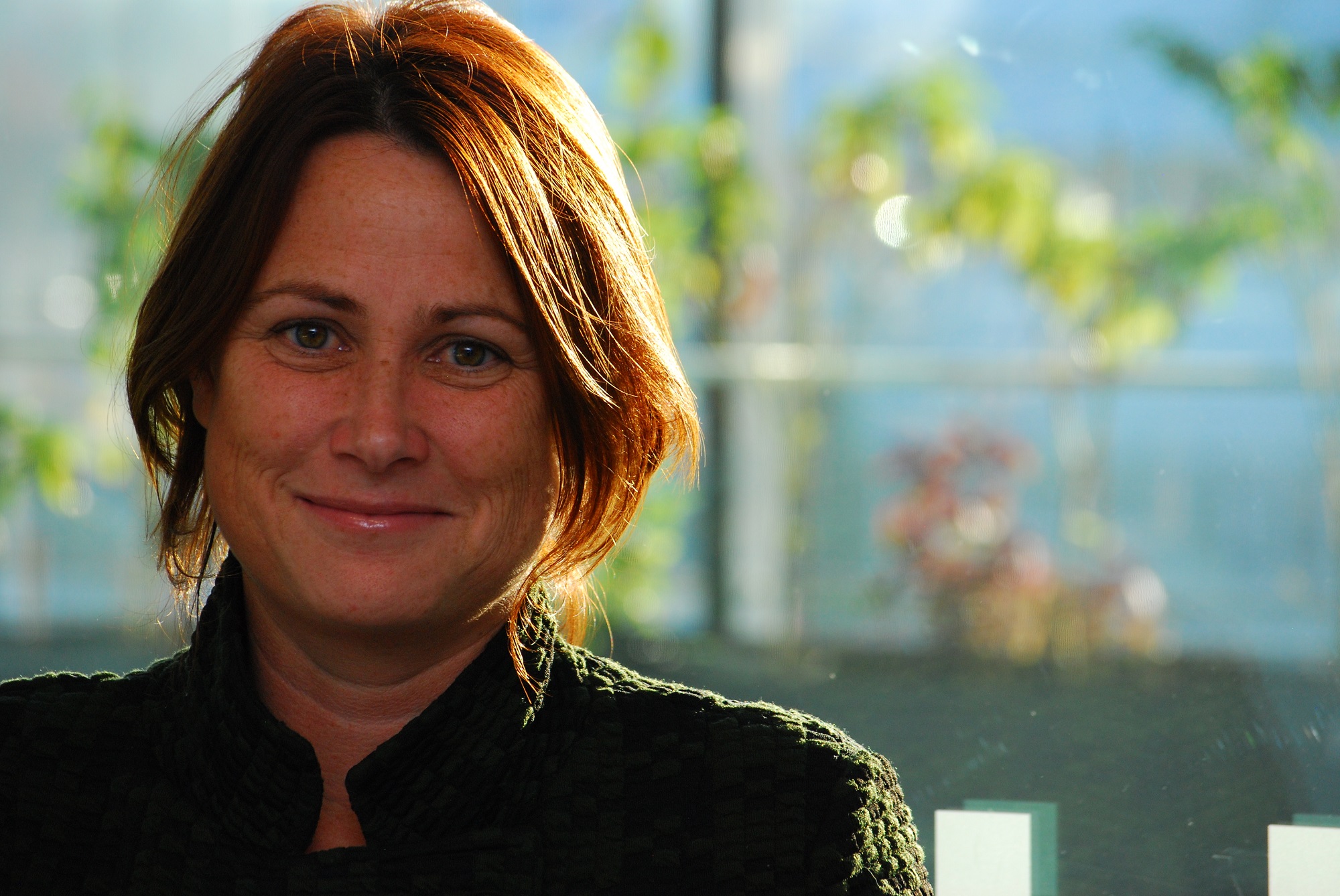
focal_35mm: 183
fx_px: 6818
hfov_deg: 11.2
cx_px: 670
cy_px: 448
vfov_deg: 7.5
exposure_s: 1/200
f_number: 6.3
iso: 400
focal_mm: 122
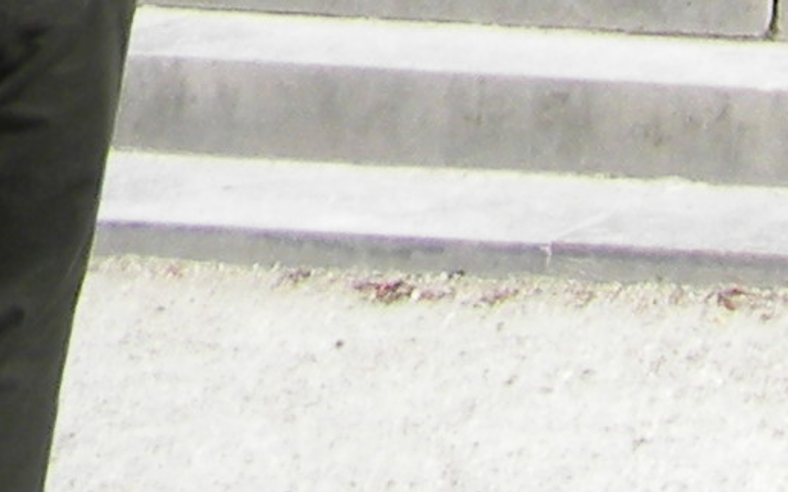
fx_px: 4508
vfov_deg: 5.5
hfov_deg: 8.6
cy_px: -1432
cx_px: 2220
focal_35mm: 210
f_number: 3.5
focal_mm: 5
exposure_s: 1/758
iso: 80
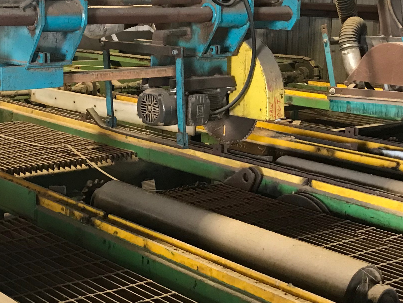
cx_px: 67
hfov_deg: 27.1
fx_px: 815
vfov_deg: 20.9
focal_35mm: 70
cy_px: 91
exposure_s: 1/15
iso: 64
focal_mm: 3.99
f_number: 1.8
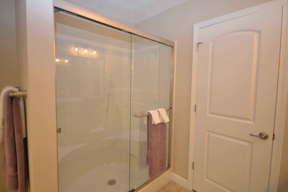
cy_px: 92
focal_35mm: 18
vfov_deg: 68.8
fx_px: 140
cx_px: 142
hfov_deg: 91.5
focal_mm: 11
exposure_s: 1/60
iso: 1400
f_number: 4.2
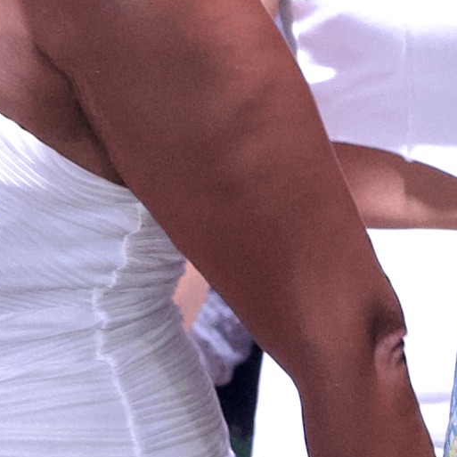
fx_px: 14951
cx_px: -1032
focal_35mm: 1001
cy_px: -695
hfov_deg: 1.7
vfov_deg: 1.7
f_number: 5
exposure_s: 1/200
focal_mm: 78
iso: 1600
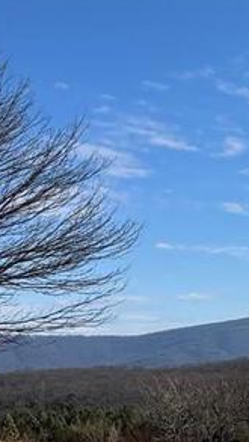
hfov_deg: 15.0
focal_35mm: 75
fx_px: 880
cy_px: 314
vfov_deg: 27.9
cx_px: 368
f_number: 2.2
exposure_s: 1/2985
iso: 40
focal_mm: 2.22
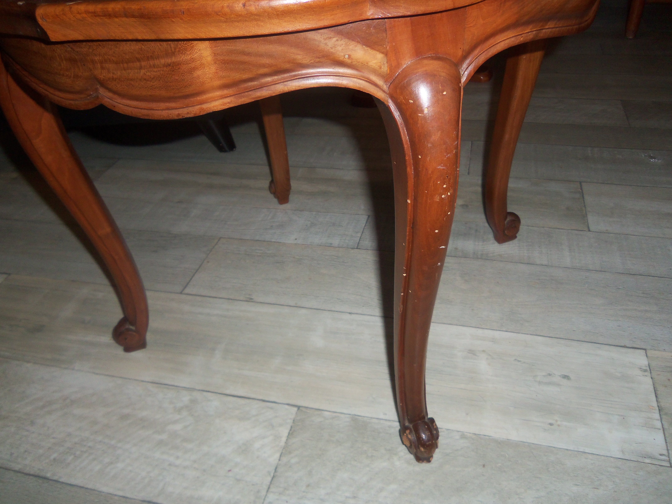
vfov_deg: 49.7
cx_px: 336
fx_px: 544
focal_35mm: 28
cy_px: 252
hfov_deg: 63.4
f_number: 3.9
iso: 100
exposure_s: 1/40
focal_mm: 5.1
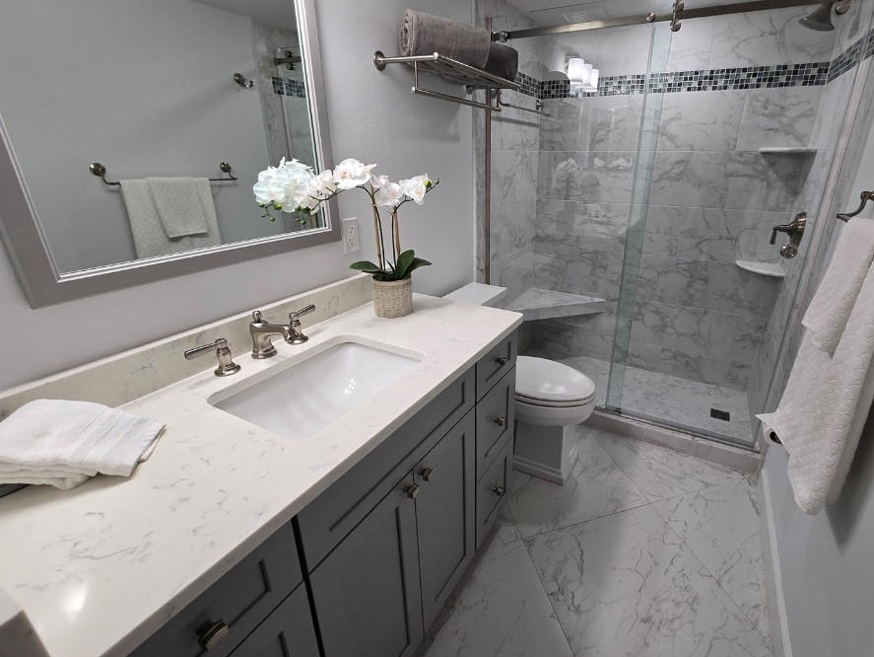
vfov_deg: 81.7
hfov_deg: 97.7
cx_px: 489
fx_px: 379
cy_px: 306
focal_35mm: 15
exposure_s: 1/60
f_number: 2.2
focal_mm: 2.2
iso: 50
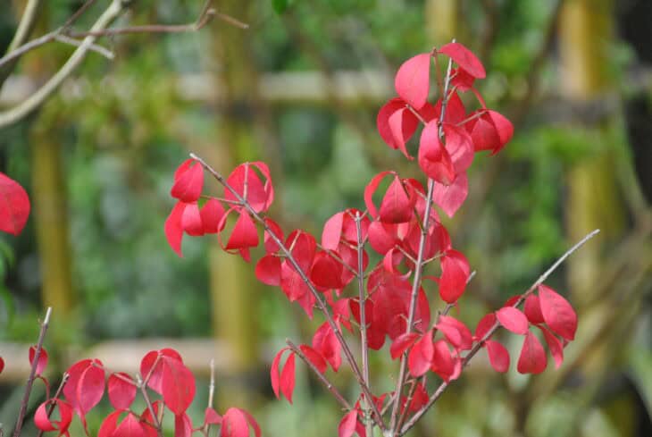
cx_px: 326
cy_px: 218
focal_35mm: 375
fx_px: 6801
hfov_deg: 5.5
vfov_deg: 3.7
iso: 800
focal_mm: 250
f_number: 6.3
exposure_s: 1/500
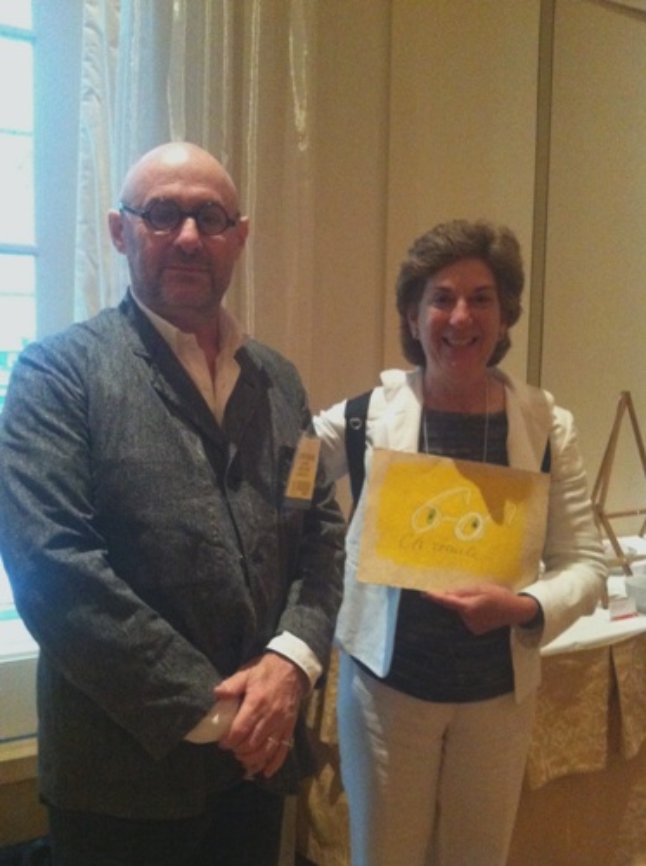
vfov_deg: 52.7
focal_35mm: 35
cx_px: 323
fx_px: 874
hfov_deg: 40.6
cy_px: 433
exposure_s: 1/17
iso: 1000
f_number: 2.8
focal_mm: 3.85
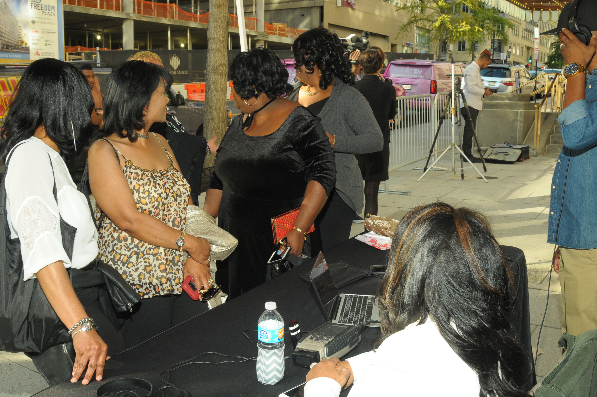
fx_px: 596
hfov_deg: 53.2
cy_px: 198
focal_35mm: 36
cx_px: 298
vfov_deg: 36.8
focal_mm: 24
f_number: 11
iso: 400
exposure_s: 1/80
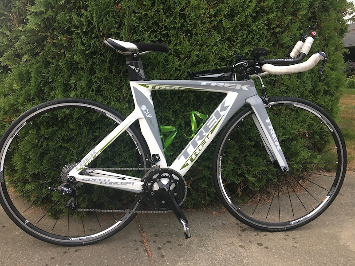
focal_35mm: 29
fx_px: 297
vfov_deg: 48.2
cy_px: 133
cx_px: 178
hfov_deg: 61.7
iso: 50
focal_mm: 4.15
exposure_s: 1/30
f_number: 2.2
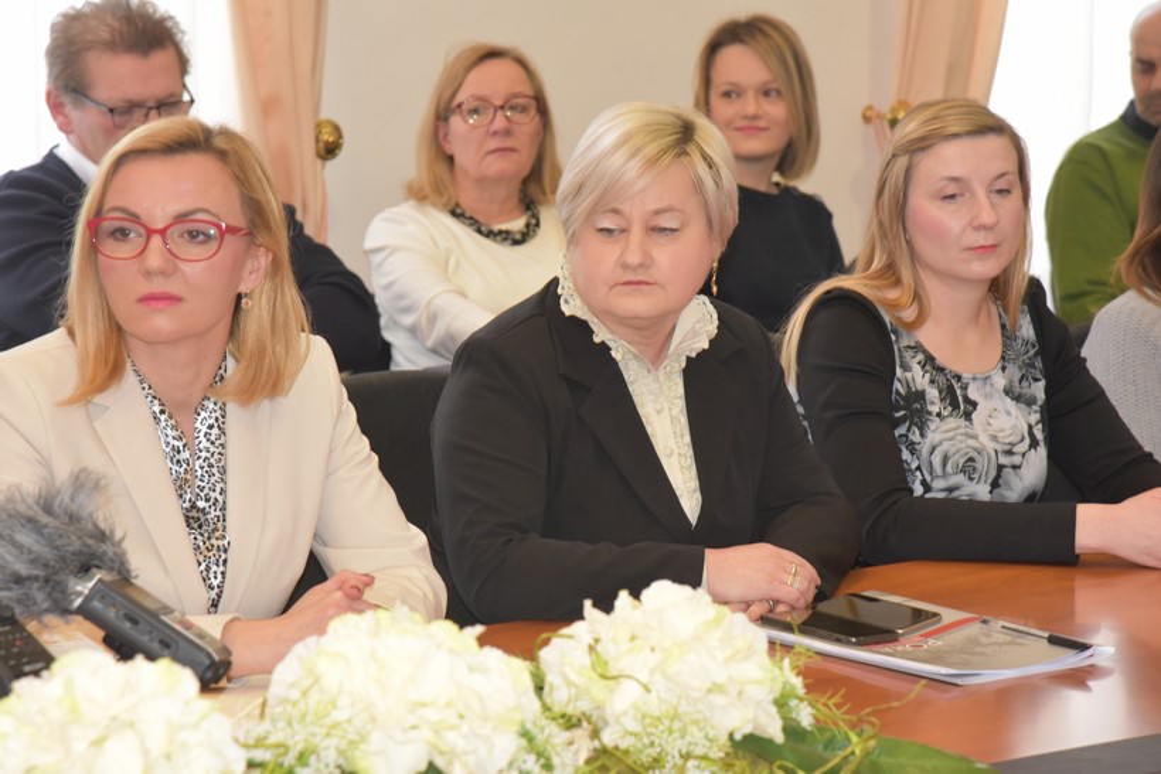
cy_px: 387
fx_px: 3870
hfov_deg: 17.1
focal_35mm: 120
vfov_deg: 11.4
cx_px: 580
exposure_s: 1/60
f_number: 8
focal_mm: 120
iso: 6400
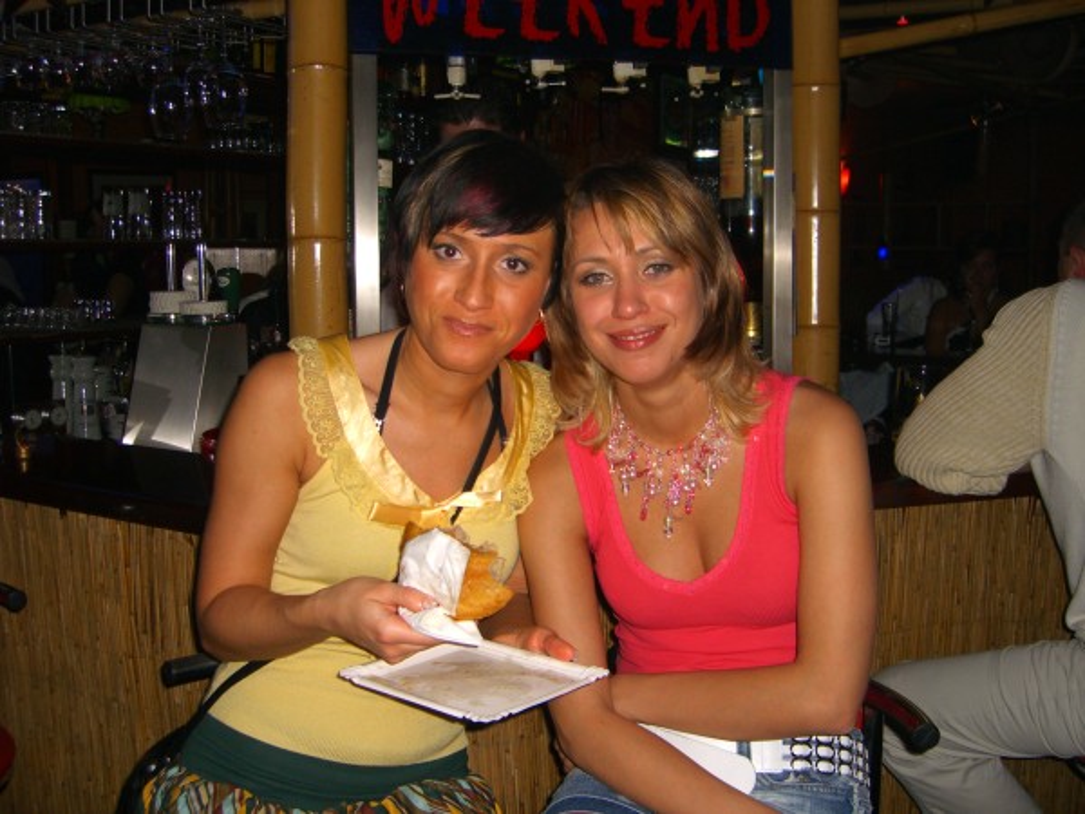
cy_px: 407
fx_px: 1191
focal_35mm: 38
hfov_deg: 49.0
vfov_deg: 37.7
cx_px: 542
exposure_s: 1/60
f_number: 2.8
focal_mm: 7.9
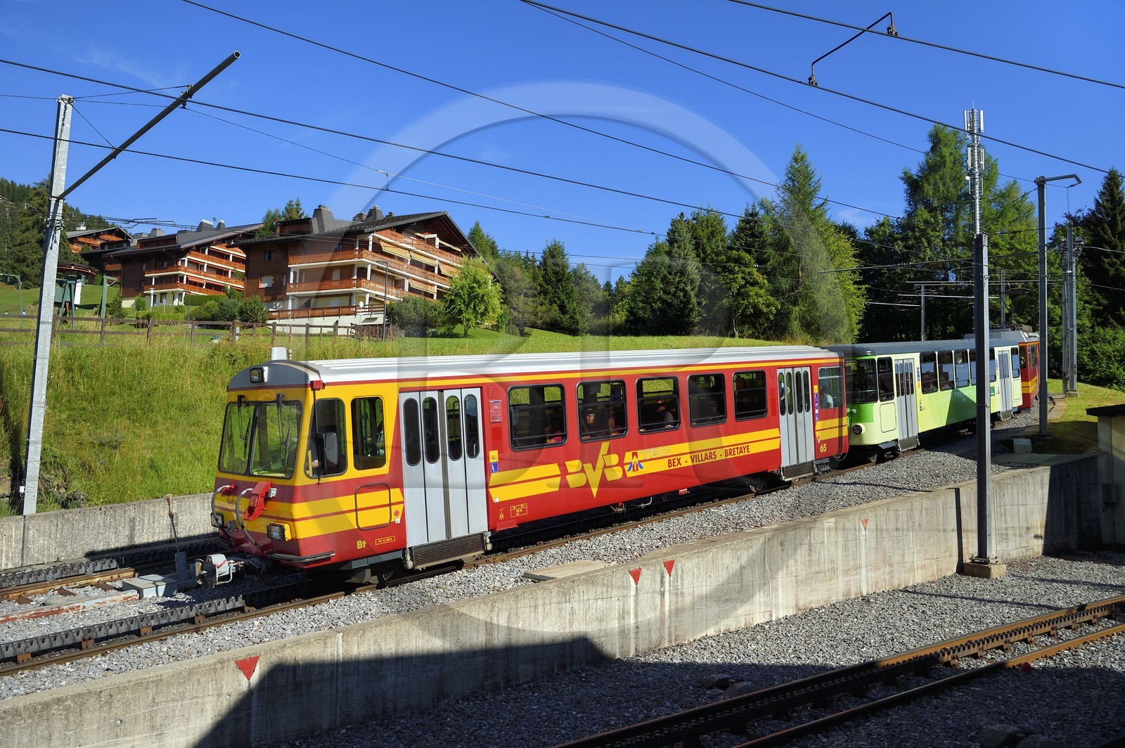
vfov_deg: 44.9
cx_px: 562
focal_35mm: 29
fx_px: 905
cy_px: 374
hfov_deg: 63.7
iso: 200
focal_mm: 29
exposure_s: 1/500
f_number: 9
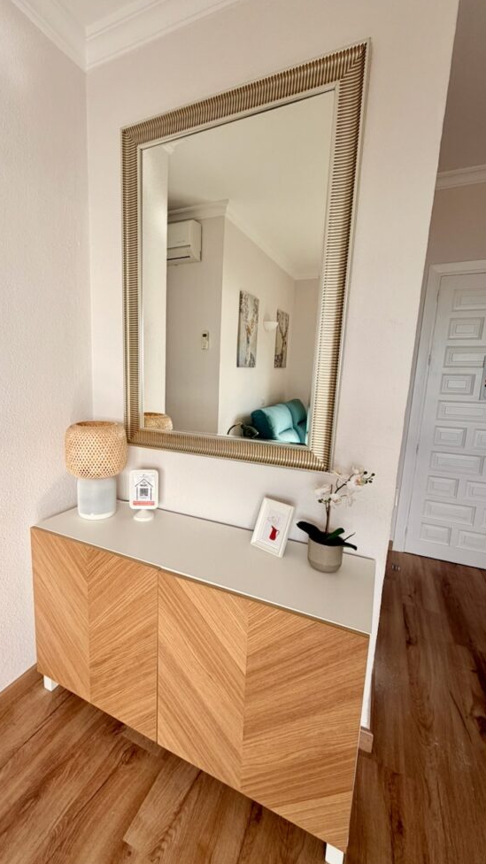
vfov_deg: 99.4
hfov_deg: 66.4
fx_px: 367
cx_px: 194
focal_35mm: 16
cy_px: 432
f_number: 2.2
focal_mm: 2.22
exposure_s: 1/144
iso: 40
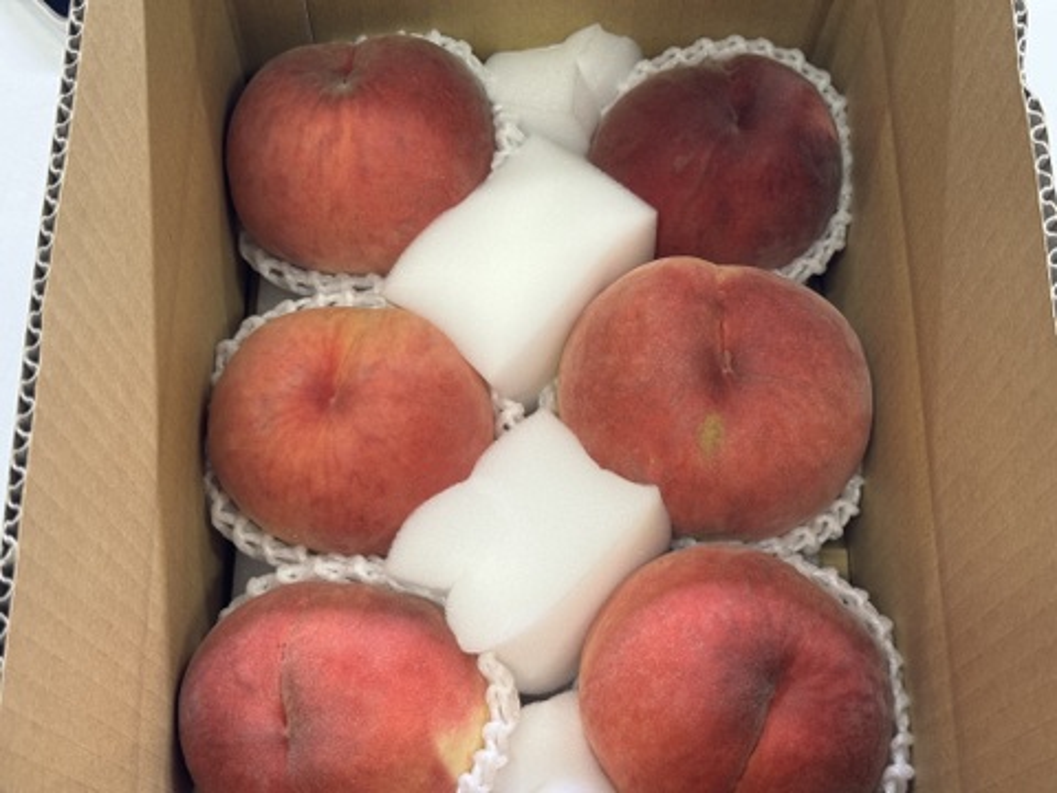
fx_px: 1466
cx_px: 528
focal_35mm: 48
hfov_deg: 39.7
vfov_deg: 30.3
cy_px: 396
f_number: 1.78
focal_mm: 6.76
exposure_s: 1/50
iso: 160
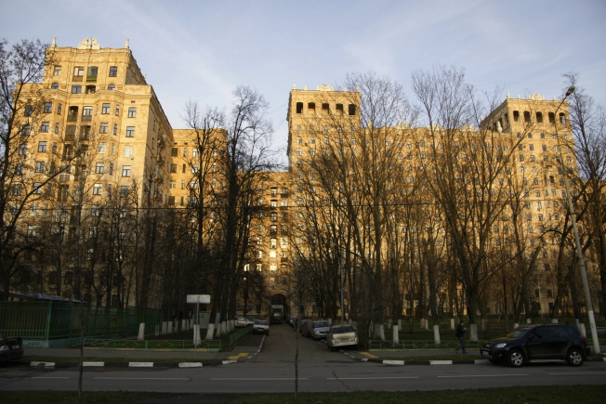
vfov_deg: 48.0
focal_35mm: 27
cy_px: 202
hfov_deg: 67.4
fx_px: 455
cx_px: 303
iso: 100
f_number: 4.5
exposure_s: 1/160
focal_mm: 18
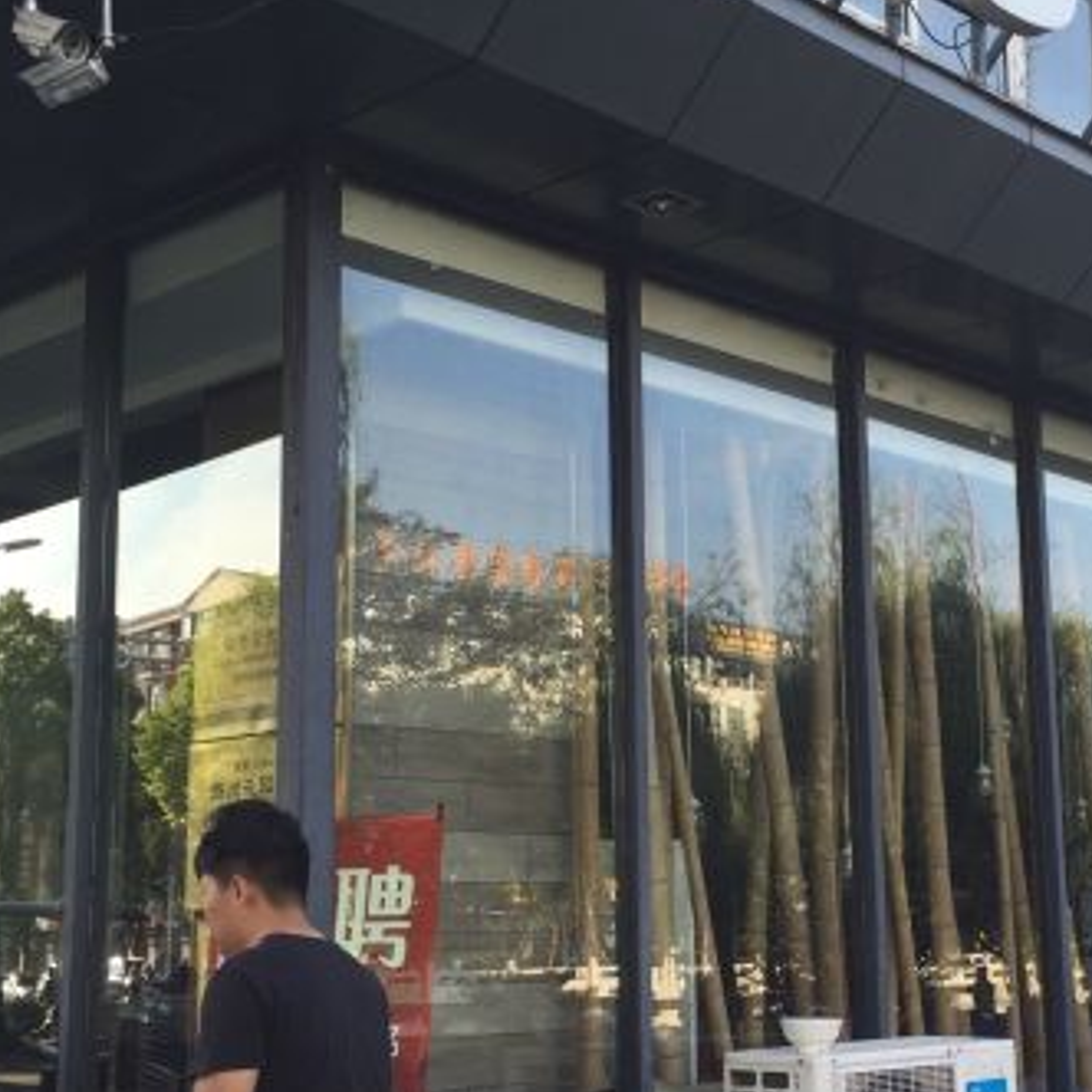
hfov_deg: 31.3
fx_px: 1927
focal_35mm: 54
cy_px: 605
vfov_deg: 31.6
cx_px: 768
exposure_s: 1/265
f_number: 2.2
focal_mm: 4.15
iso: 32
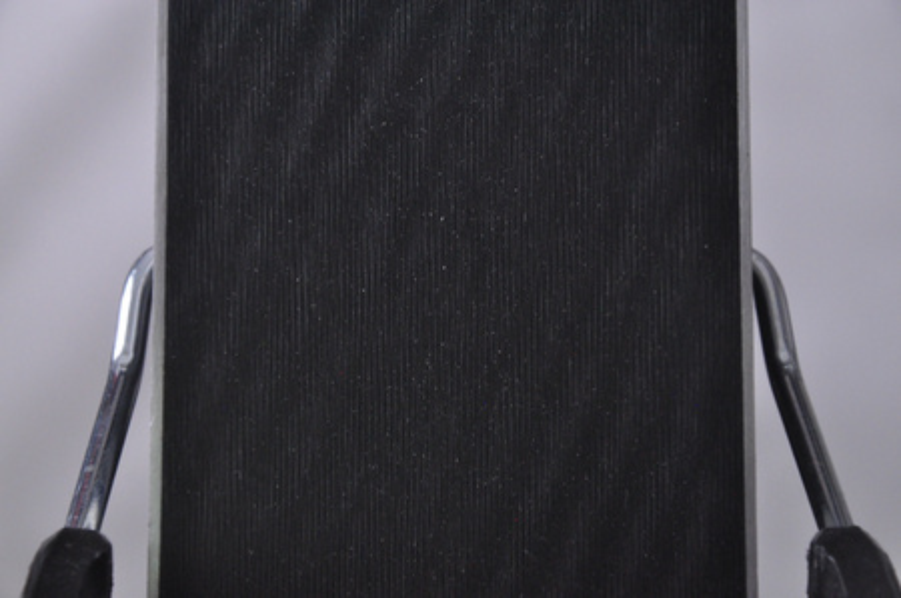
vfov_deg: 8.7
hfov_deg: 13.1
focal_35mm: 158
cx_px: 450
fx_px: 3938
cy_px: 299
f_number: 9.5
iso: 3200
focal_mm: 105
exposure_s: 1/125
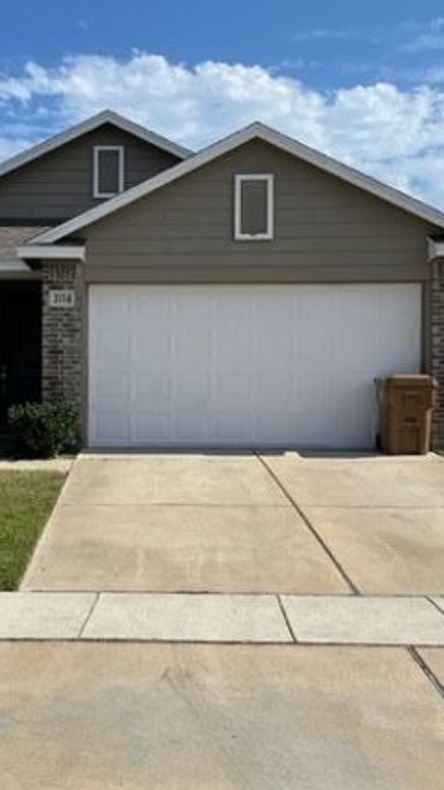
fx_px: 900
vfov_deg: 47.4
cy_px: 402
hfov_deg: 27.4
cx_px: 126
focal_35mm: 43
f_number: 1.6
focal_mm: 4.2
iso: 32
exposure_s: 1/5814
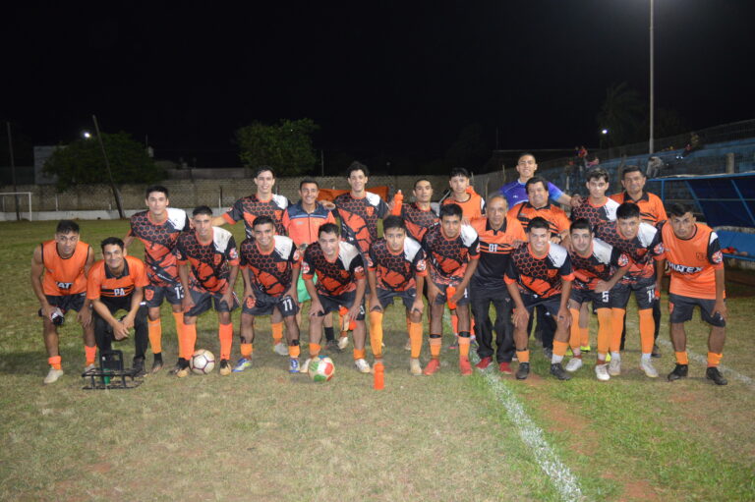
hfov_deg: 67.4
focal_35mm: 27
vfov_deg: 47.9
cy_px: 251
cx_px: 378
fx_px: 566
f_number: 3.5
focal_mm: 18
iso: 1000
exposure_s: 1/60
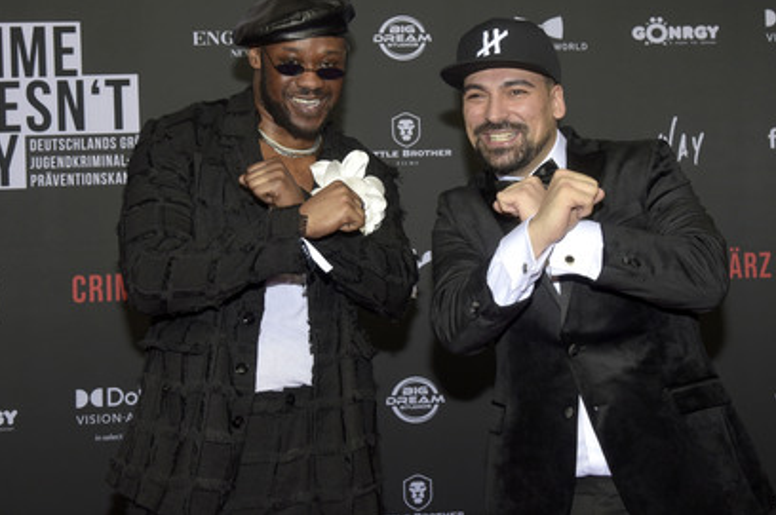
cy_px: 232
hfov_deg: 46.4
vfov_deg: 31.8
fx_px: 904
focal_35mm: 42
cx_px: 391
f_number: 5.6
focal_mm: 38
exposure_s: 1/250
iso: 500
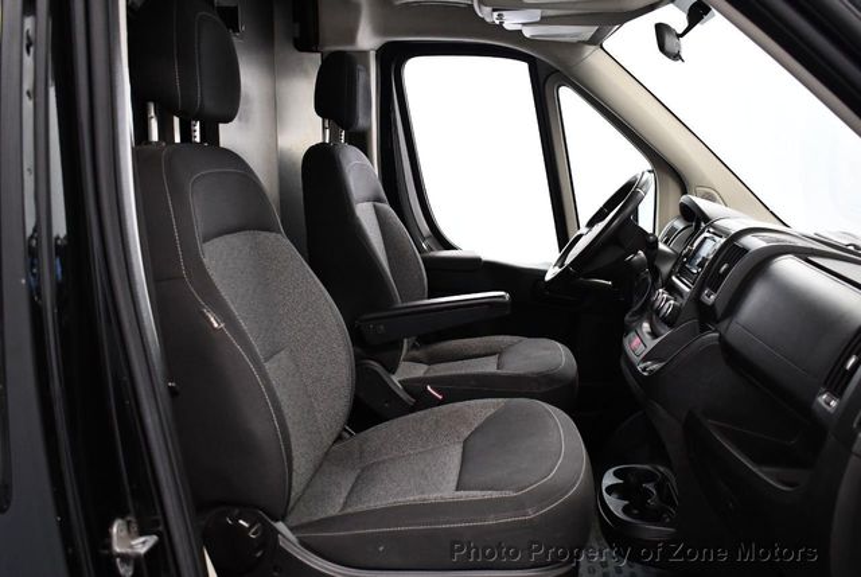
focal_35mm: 36
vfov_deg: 37.0
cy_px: 288
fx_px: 862
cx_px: 430
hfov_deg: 53.1
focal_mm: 18
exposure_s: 1/125
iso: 2200
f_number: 3.5
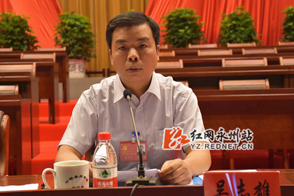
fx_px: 547
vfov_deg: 20.3
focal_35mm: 67
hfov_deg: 30.1
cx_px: 140
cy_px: 92
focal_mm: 40
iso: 1400
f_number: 4.5
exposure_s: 1/60
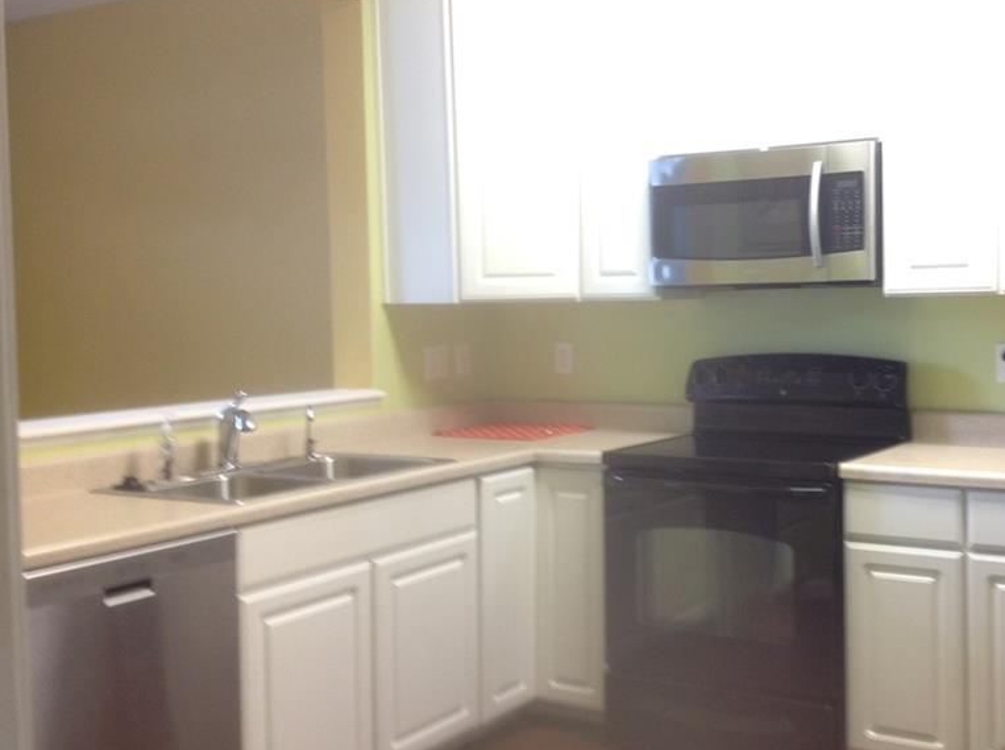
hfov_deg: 40.1
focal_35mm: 47
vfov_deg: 30.8
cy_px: 349
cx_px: 664
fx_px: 1362
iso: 80
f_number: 2.4
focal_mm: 4.28
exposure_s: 1/15
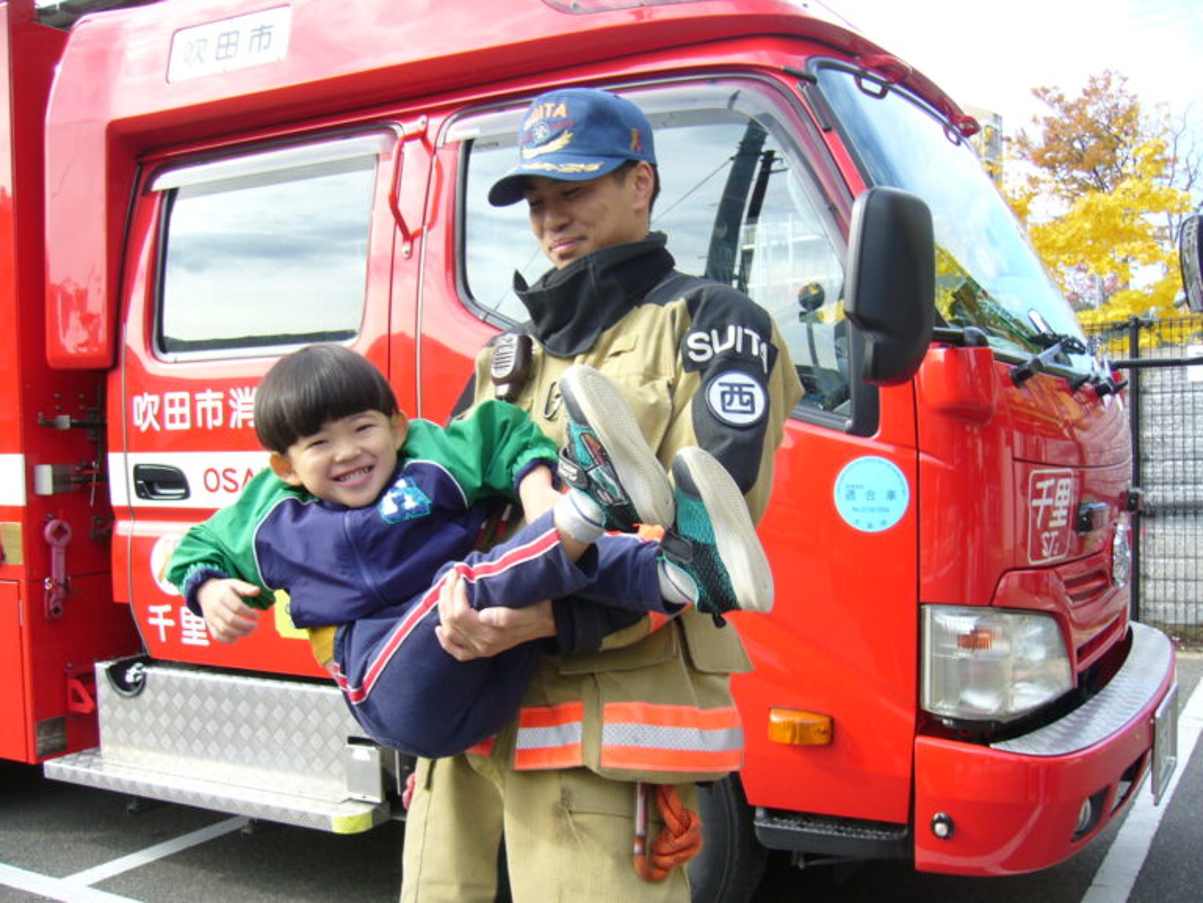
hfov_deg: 52.6
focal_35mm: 35
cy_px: 452
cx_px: 602
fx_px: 1216
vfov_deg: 40.7
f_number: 2.8
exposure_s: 1/125
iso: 80
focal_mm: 5.8
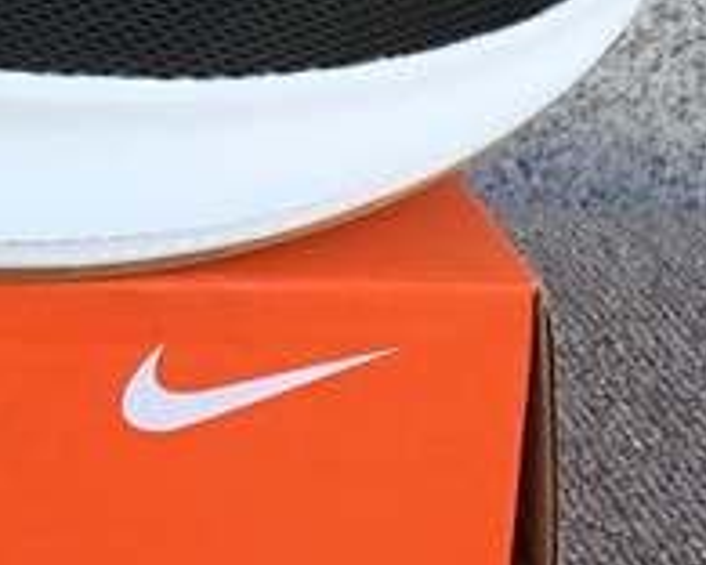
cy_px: 2
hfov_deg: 12.9
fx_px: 2925
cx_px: -434
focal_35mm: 140
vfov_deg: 10.9
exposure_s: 1/165
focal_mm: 3.3
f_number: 2.4
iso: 25
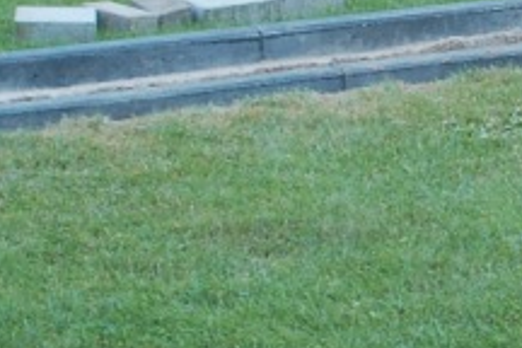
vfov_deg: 6.8
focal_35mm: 199
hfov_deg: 10.0
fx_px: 2885
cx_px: 790
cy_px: -86
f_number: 7.1
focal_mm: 28
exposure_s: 1/30
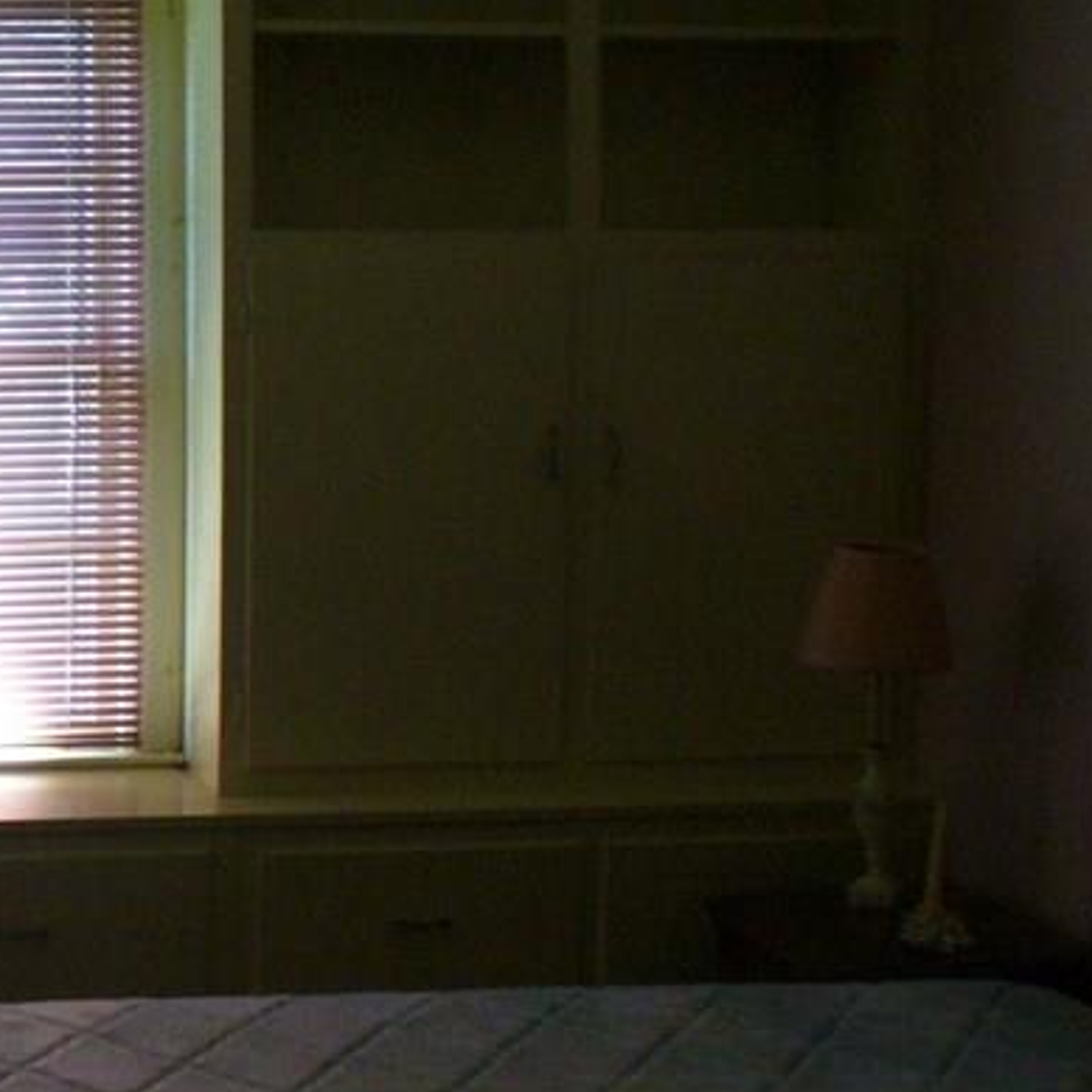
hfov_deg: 18.7
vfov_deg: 20.2
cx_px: -334
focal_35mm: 86
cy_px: 626
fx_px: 3069
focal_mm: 6.1
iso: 200
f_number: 2.8
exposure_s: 1/15
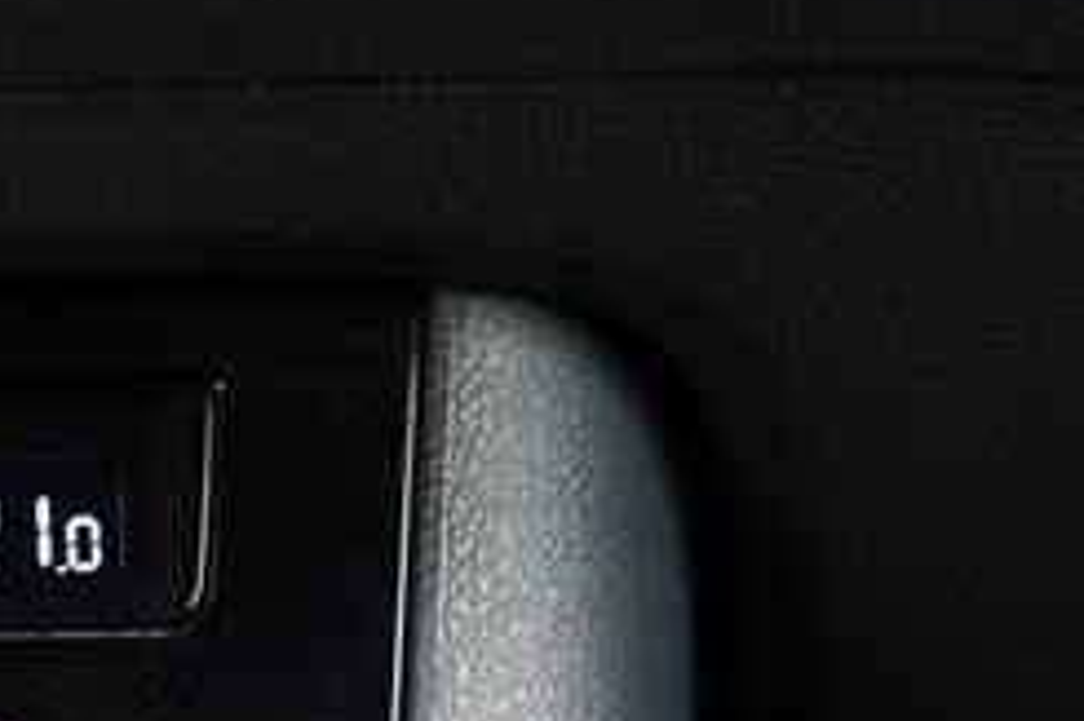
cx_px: -1106
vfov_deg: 6.6
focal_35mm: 205
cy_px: 874
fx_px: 6168
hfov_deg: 9.4
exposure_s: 1/50
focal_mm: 49
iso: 500
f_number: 2.8
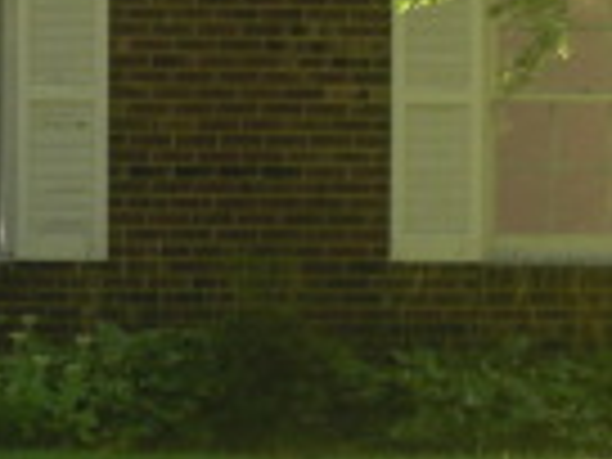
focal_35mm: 169
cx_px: -207
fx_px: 2988
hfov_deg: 11.4
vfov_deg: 8.8
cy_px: 180
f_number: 2.8
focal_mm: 6.3
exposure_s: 1/125
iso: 50
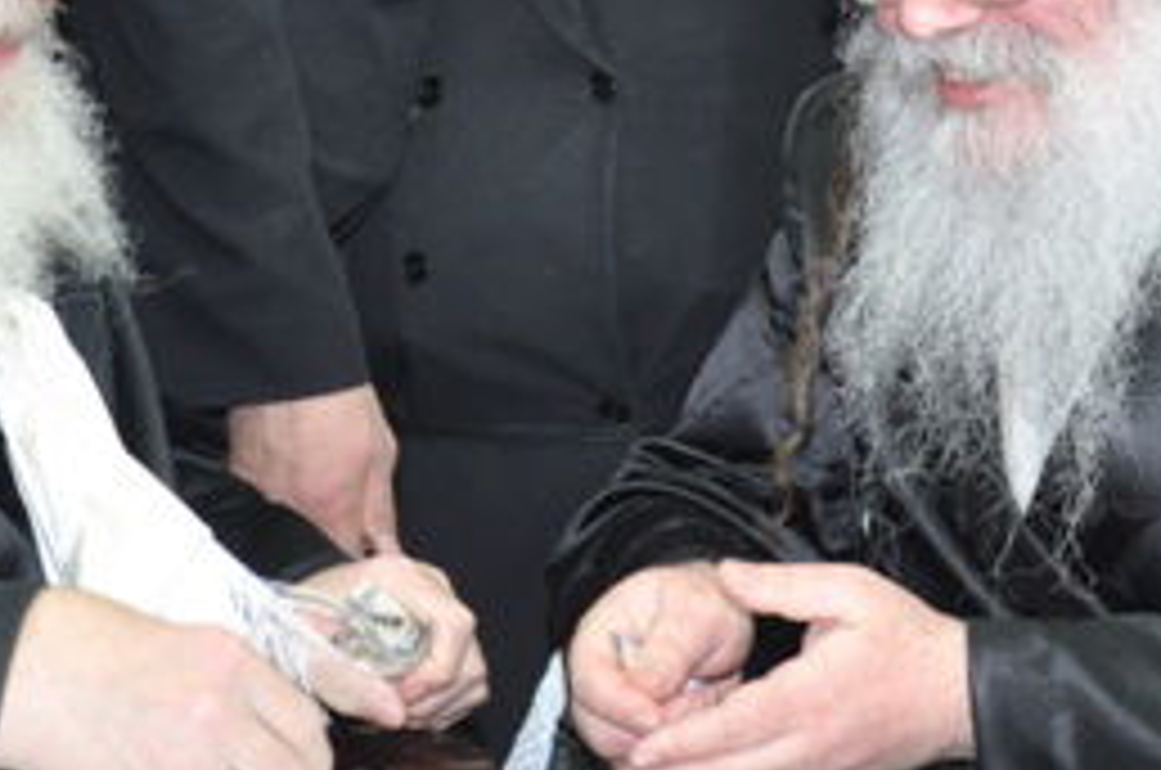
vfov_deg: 11.2
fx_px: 3895
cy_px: 29
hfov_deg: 16.9
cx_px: 472
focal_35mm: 121
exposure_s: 1/60
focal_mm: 26
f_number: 4.5
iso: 500
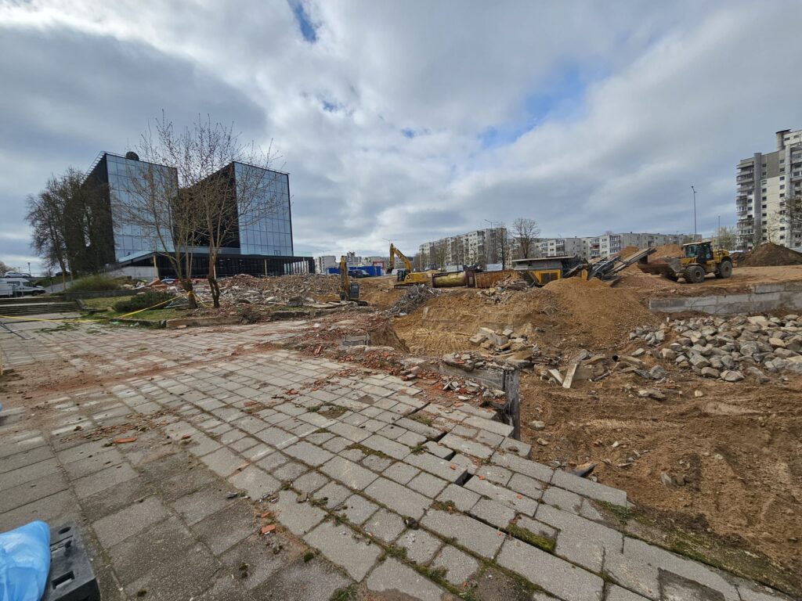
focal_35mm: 13
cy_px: 300
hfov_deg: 106.2
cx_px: 401
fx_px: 301
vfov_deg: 89.9
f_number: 2.2
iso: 50
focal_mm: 2.2
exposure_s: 1/3455
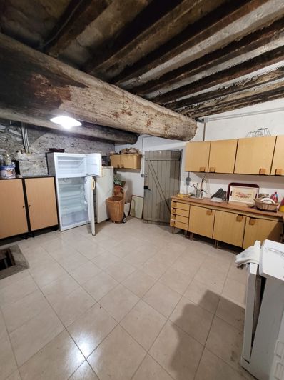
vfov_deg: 106.2
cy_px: 190
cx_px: 142
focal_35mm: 13
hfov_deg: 89.8
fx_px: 142
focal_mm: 1.74
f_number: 2.2
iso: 500
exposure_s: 1/33
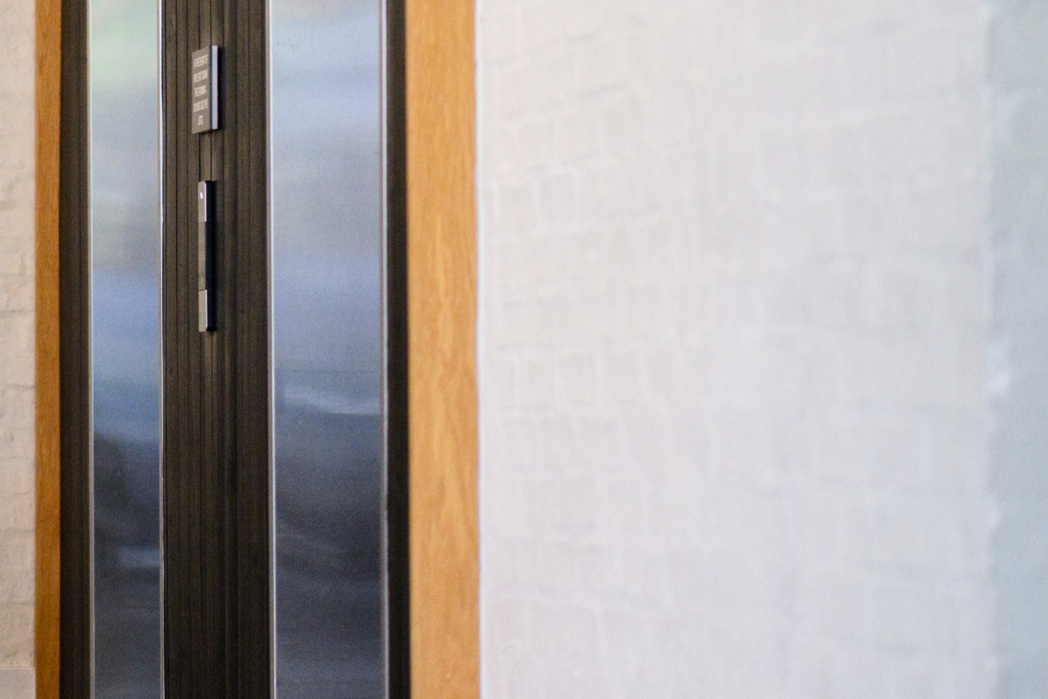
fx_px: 5066
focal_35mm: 174
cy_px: -162
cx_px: -386
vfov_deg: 7.8
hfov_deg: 11.4
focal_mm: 50
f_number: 1.2
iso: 1600
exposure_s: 1/500
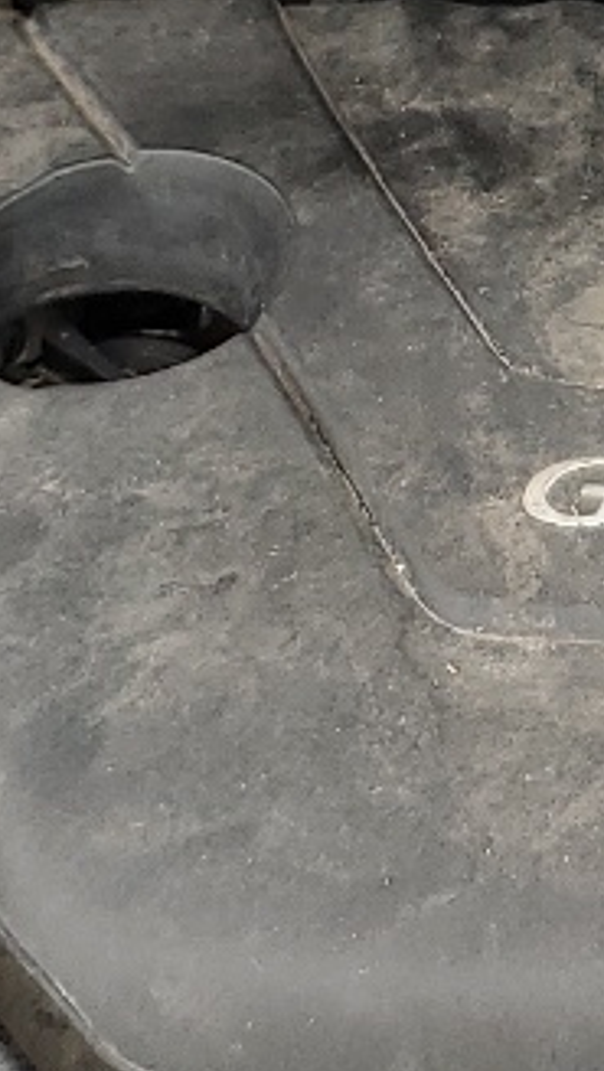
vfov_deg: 15.5
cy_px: 307
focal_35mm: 138
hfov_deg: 8.5
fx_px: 3921
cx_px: 1077
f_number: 1.5
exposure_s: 1/196
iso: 50
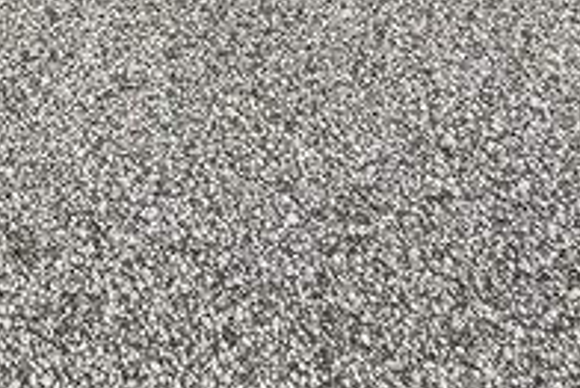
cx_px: -107
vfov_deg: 11.8
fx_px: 1225
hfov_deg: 24.3
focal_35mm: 76
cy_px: -711
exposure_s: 1/198
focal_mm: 2.22
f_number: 2.2
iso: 16
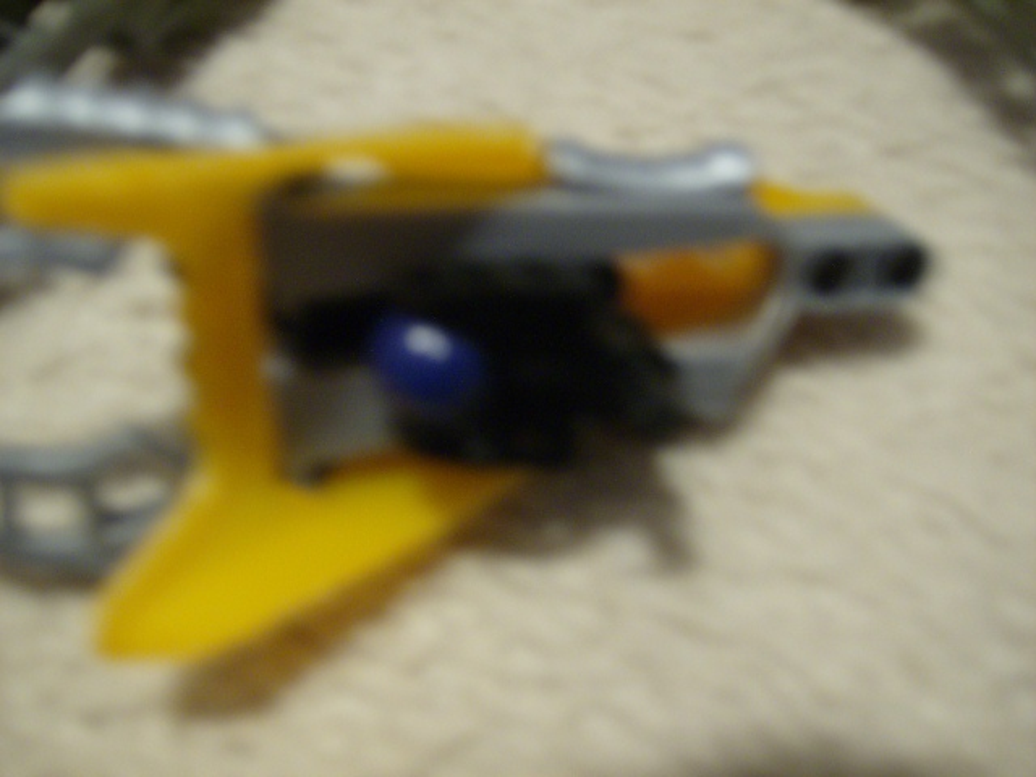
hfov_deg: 51.4
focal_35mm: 36
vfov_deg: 39.7
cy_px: 388
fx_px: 1077
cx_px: 518
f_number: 2.8
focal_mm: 6
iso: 200
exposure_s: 1/1.65
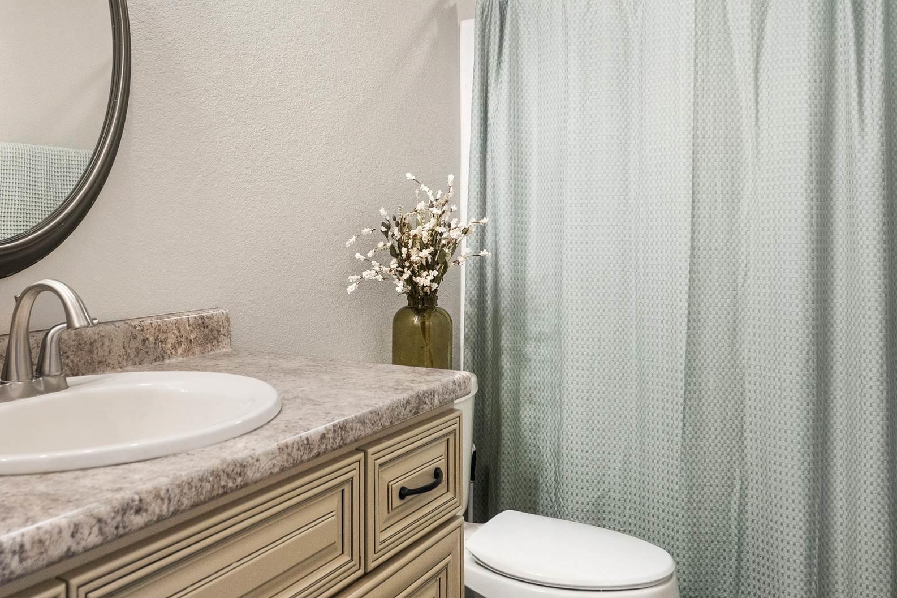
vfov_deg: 42.0
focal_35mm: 31
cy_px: 226
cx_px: 393
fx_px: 772
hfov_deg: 60.1
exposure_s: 1/40
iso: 1250
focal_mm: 16
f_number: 5.6
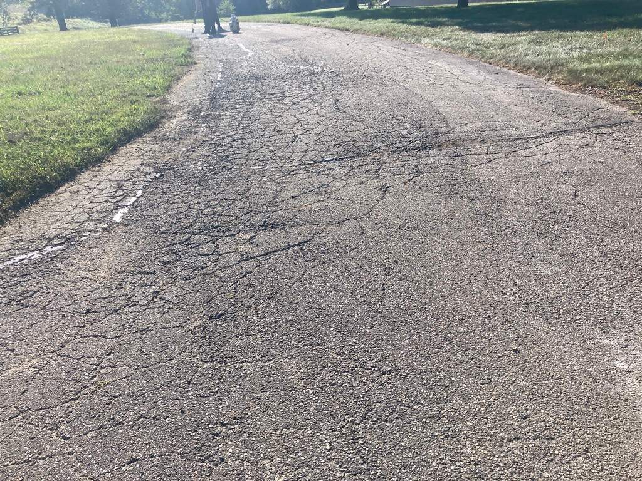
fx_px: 519
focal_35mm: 28
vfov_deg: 49.7
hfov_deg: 63.4
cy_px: 240
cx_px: 321
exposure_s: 1/1200
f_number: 1.8
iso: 20
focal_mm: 3.99
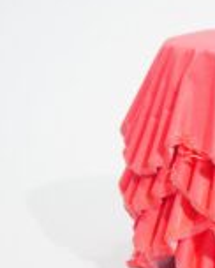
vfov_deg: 11.0
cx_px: 377
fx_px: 1389
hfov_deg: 8.5
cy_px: 204
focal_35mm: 175
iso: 640
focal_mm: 44
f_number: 11
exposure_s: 1/30
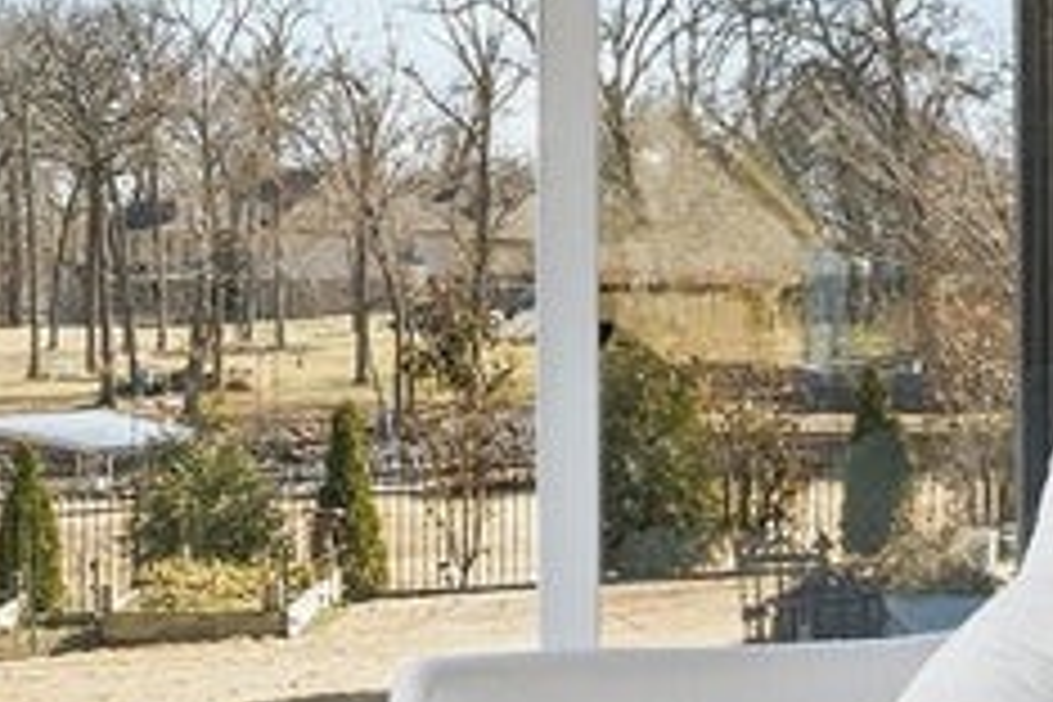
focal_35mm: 105
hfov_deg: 19.5
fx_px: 3071
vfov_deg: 13.0
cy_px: 338
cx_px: 562
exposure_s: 1/1250
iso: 160
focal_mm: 16
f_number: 8
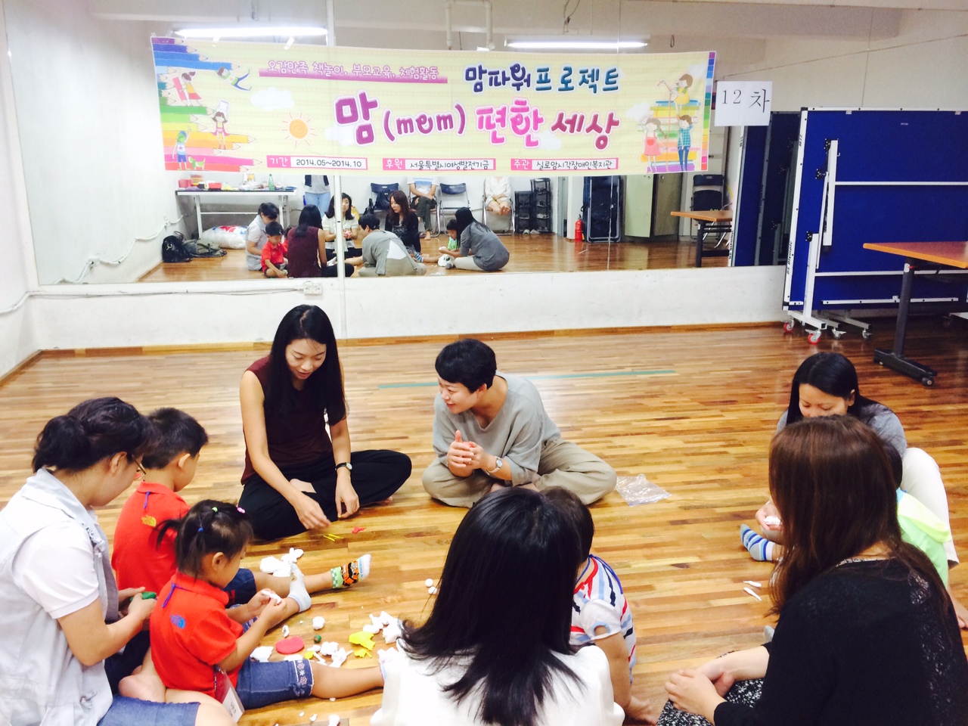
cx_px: 484
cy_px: 363
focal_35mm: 30
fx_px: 839
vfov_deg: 46.8
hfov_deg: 60.0
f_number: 2.2
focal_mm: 4.12
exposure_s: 1/30
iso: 125
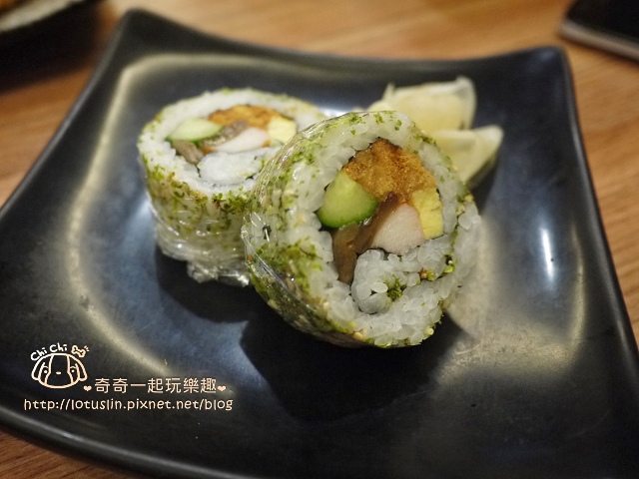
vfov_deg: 49.7
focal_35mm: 28
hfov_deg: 63.4
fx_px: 517
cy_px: 240
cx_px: 320
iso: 800
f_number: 2.5
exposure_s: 1/60
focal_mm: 14
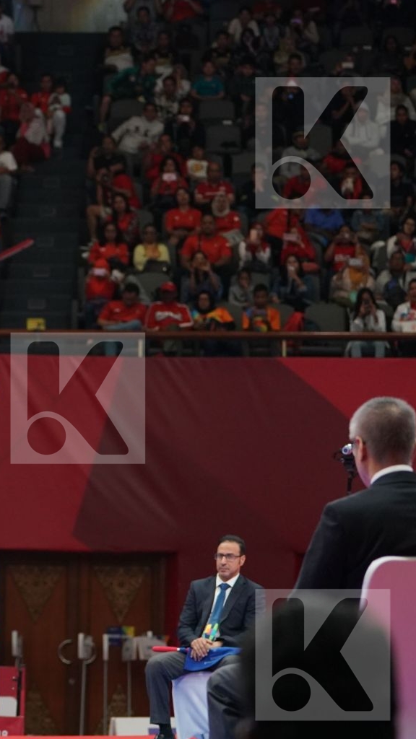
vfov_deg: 11.6
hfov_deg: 6.5
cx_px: -167
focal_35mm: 186
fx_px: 3647
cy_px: 398
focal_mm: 101
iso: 2000
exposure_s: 1/500
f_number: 4
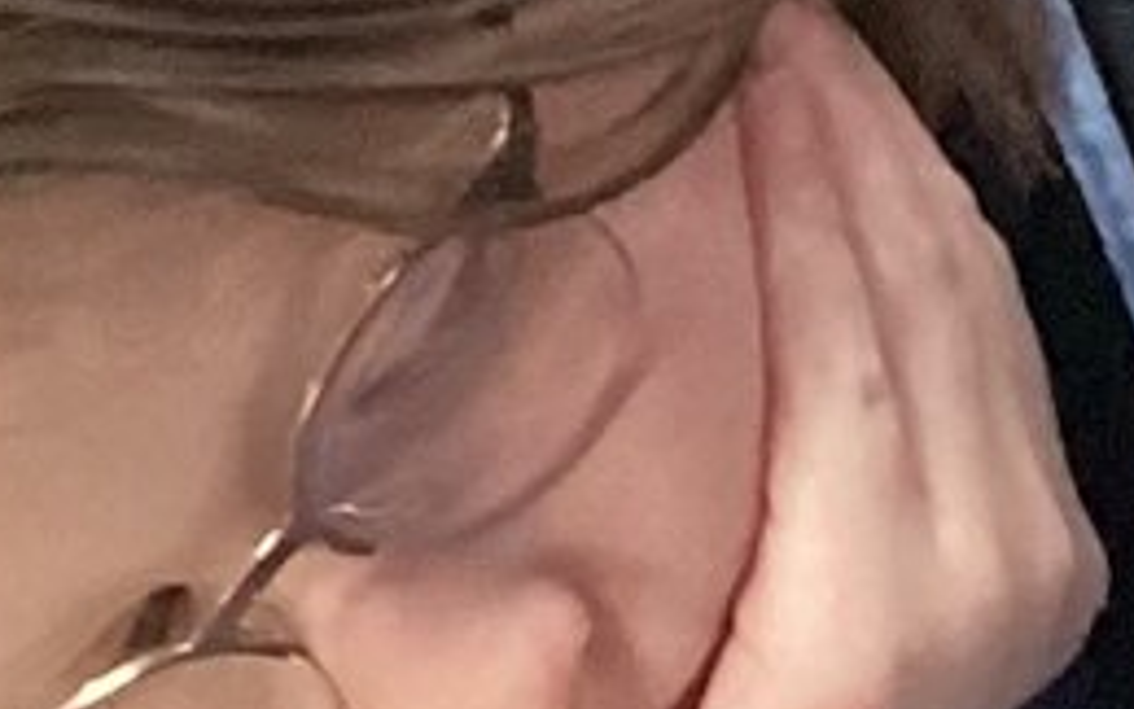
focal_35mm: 260
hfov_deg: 7.3
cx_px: 3231
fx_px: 8037
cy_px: 1650
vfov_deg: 4.9
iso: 160
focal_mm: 3.3
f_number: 2.4
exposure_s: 1/50
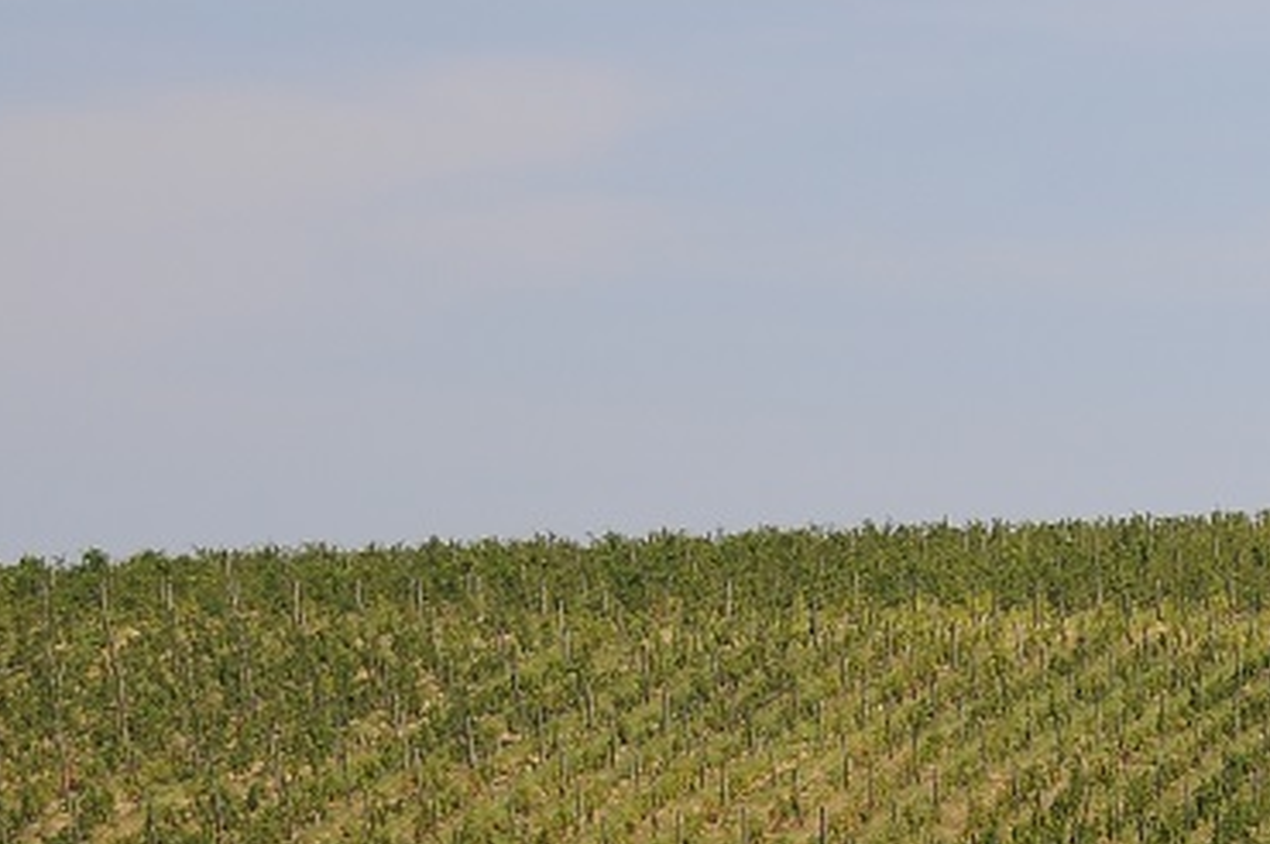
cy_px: 1124
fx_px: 9199
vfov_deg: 5.2
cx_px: 2075
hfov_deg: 7.7
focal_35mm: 261
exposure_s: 1/200
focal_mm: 50
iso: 200
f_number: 7.1
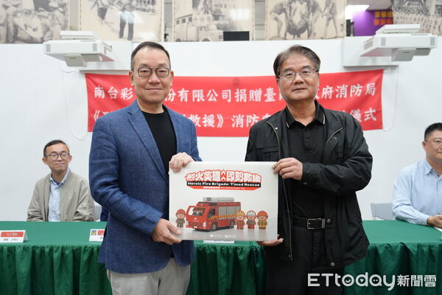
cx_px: 221
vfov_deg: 38.9
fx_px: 417
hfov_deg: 55.8
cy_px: 148
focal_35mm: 34
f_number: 4
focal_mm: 34
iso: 640
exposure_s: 1/60
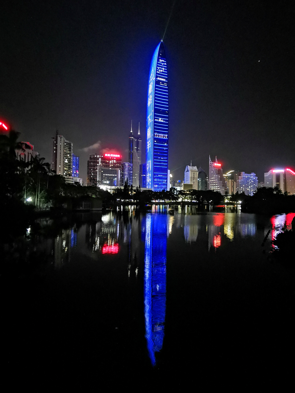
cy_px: 196
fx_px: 193
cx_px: 148
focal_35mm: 17
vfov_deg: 91.0
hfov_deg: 74.7
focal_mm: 2.26
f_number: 2.2
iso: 1600
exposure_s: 5
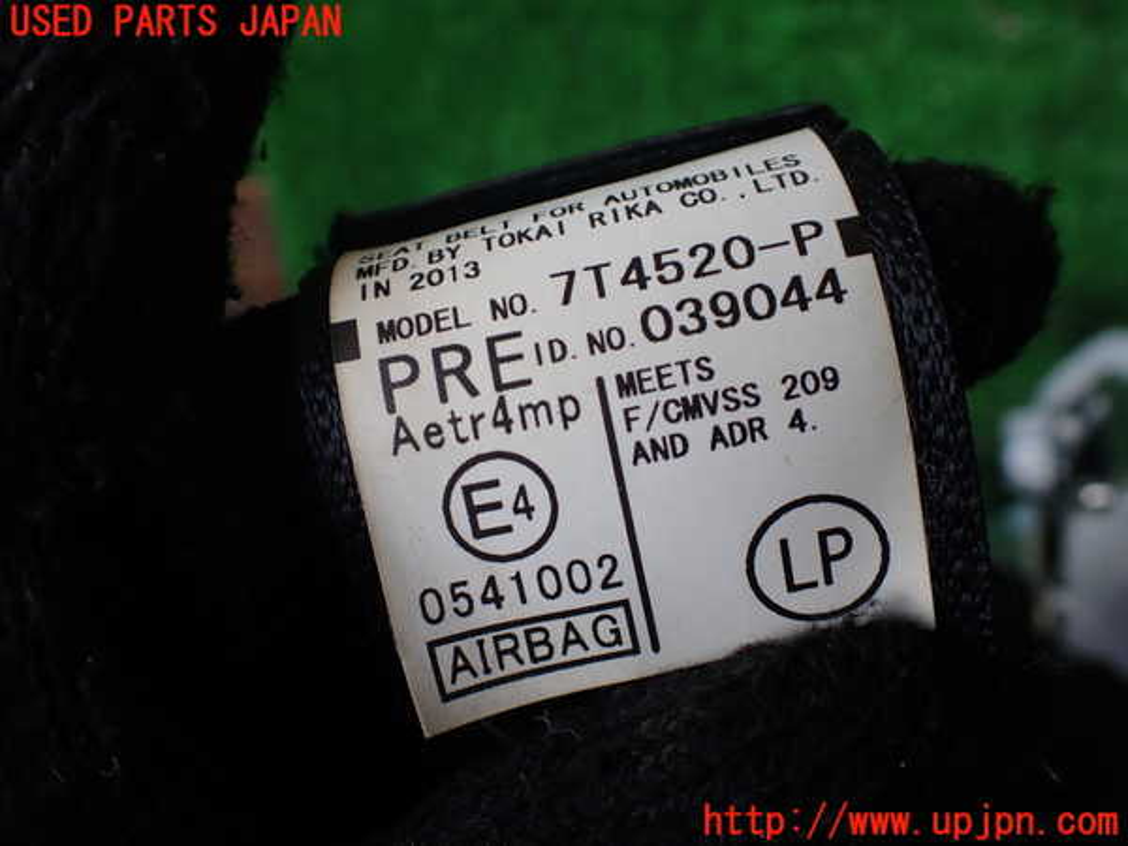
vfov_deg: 46.8
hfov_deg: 60.0
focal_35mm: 30
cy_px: 423
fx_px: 978
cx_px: 564
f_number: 2.3
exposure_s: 1/125
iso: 160
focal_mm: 5.4
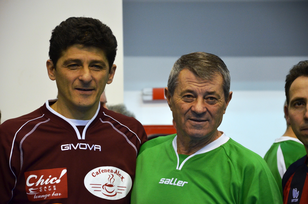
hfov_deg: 14.0
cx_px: 154
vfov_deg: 9.3
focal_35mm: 147
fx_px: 1255
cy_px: 102
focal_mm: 98
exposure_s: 1/125
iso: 1600
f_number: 5.6
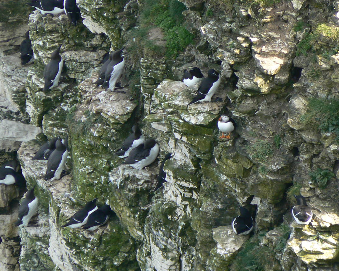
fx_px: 6109
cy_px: 124
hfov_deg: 3.2
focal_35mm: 609
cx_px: 224
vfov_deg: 2.5
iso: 80
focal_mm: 72
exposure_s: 1/125
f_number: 5.6
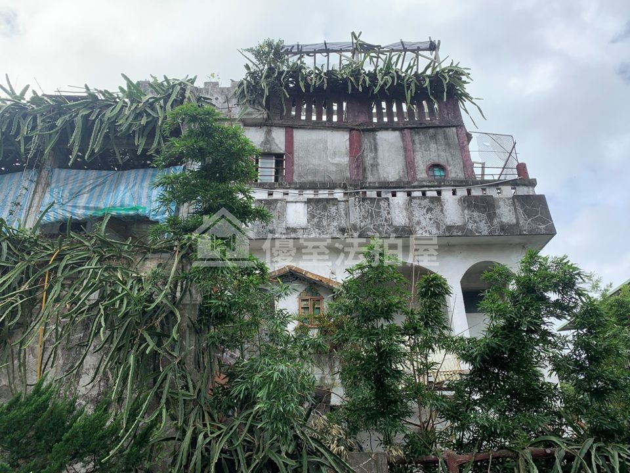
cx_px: 315
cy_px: 236
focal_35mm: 26
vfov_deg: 53.1
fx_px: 473
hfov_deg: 67.3
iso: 25
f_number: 1.8
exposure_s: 1/1282
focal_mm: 4.25
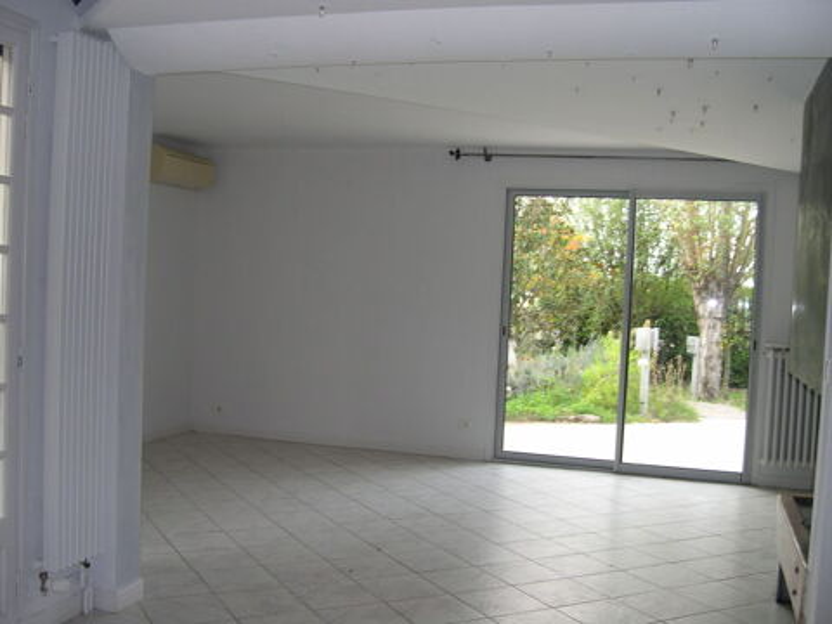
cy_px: 312
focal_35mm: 38
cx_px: 416
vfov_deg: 37.7
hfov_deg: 49.0
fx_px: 913
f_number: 2.8
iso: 100
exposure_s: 1/30
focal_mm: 8
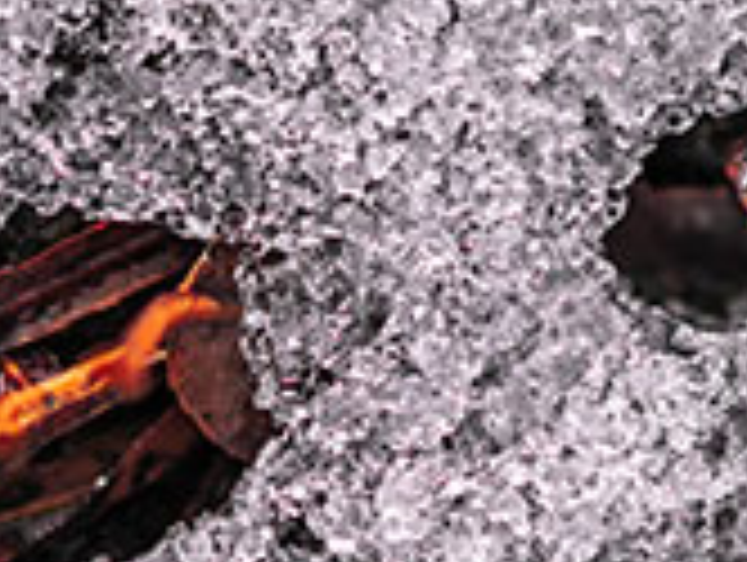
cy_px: 731
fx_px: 13118
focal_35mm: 607
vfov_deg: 2.5
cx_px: 423
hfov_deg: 3.3
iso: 64
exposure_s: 1/250
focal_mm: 210
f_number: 6.7
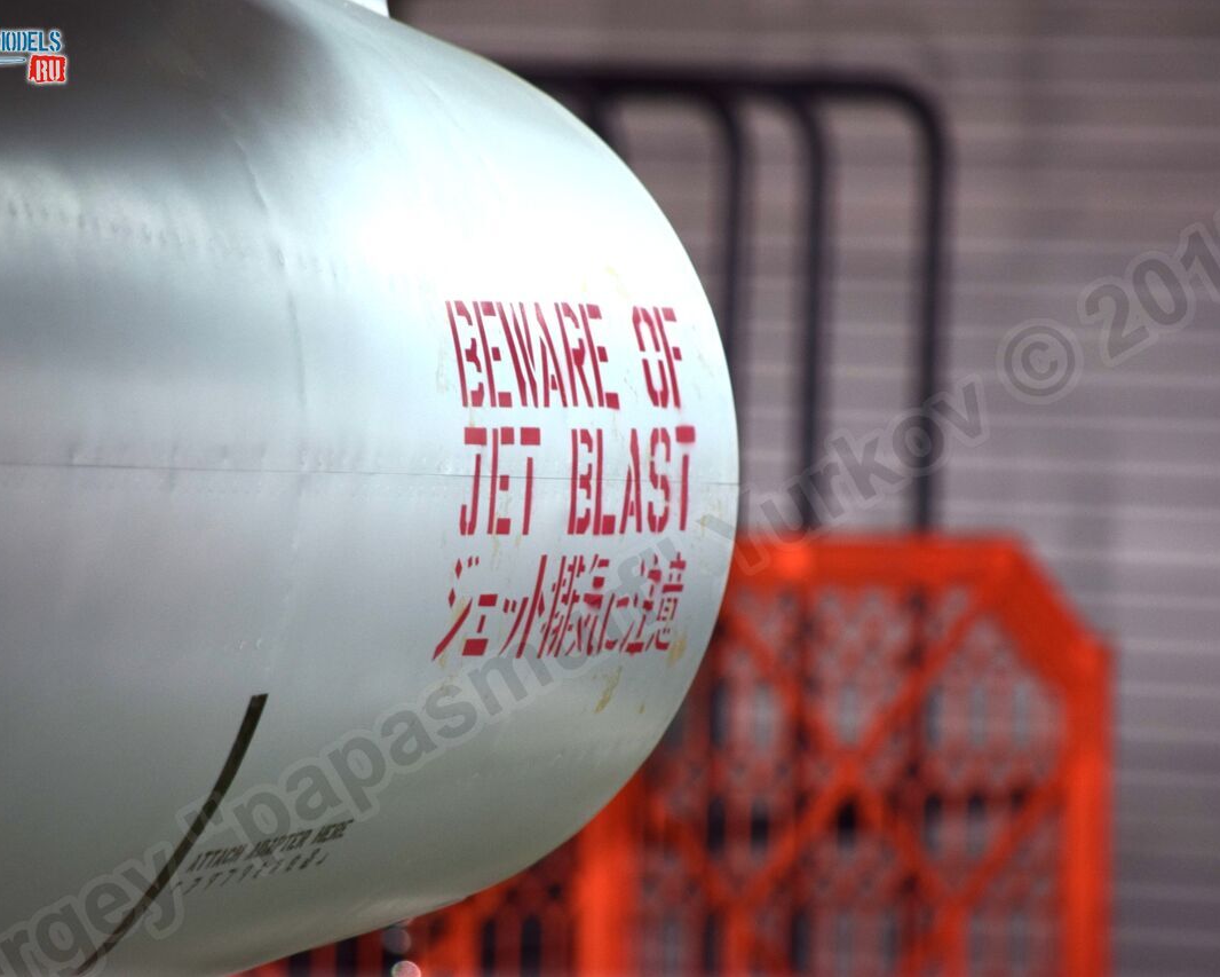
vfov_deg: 3.8
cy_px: 488
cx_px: 591
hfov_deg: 4.8
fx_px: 14661
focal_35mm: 406
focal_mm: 240
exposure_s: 1/40
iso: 400
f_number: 5.3
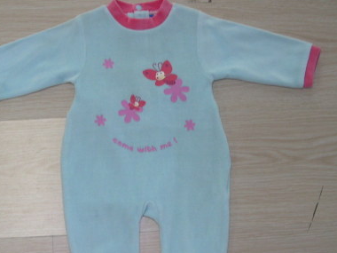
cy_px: 169
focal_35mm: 59
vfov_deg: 24.7
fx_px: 574
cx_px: 128
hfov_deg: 32.6
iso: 100
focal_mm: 8
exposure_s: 1/30
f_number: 2.8
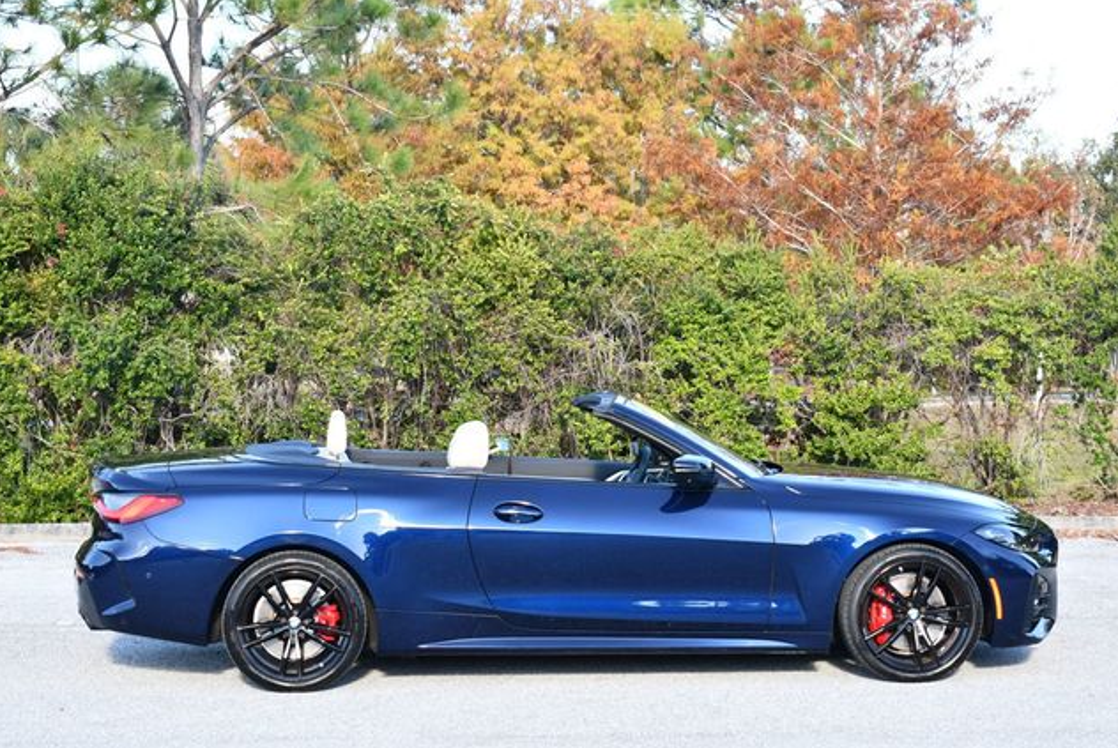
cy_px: 375
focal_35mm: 81
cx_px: 557
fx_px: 2518
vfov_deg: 16.9
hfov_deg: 25.0
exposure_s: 1/250
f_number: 5.6
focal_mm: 40
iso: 400
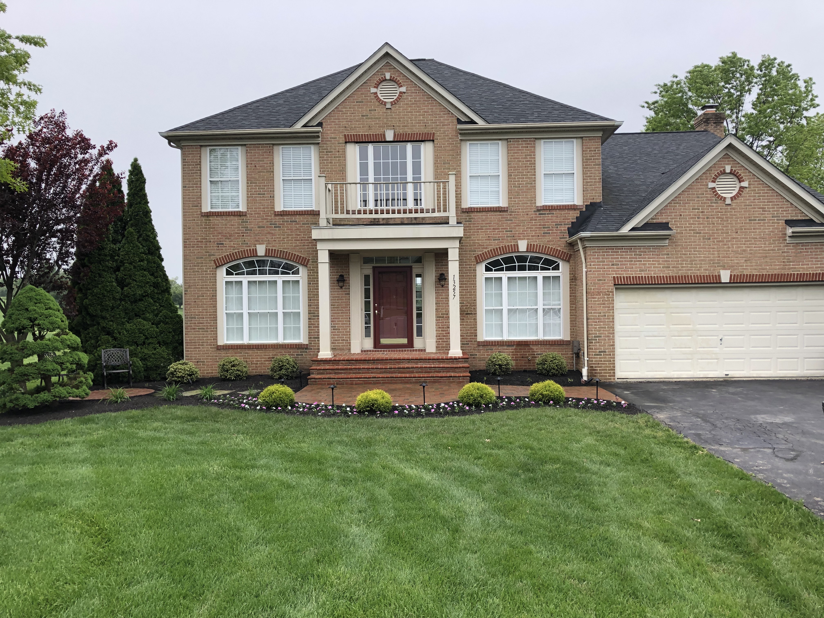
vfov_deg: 49.7
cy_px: 309
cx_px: 412
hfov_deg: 63.4
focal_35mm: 28
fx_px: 667
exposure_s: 1/453
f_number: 1.8
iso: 20
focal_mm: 3.99
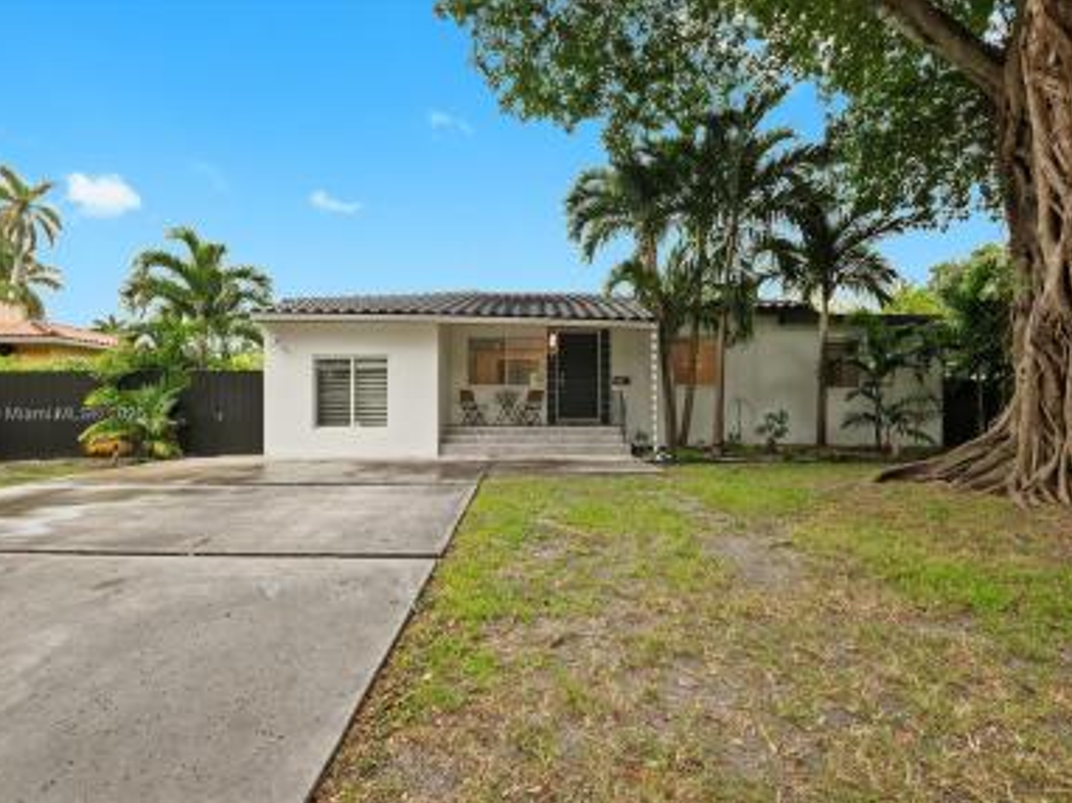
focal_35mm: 17
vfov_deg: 74.6
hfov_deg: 91.1
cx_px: 525
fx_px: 526
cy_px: 416
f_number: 8
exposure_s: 1/160
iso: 200
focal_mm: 10
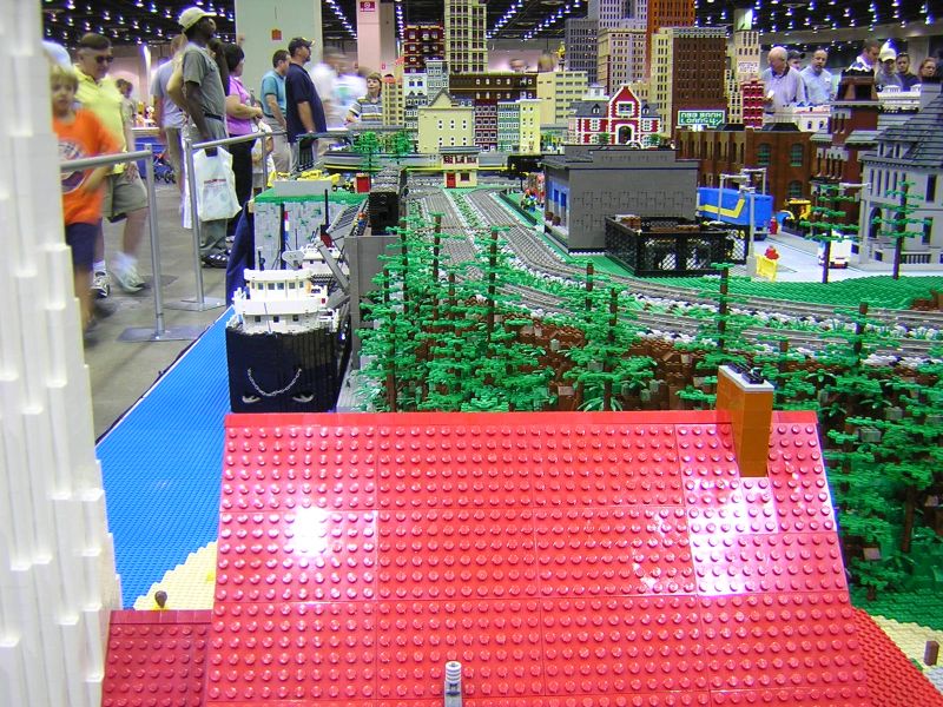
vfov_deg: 39.7
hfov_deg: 51.4
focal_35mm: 36
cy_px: 354
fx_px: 981
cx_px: 472
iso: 100
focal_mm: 4.7
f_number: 2.6
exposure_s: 1/4
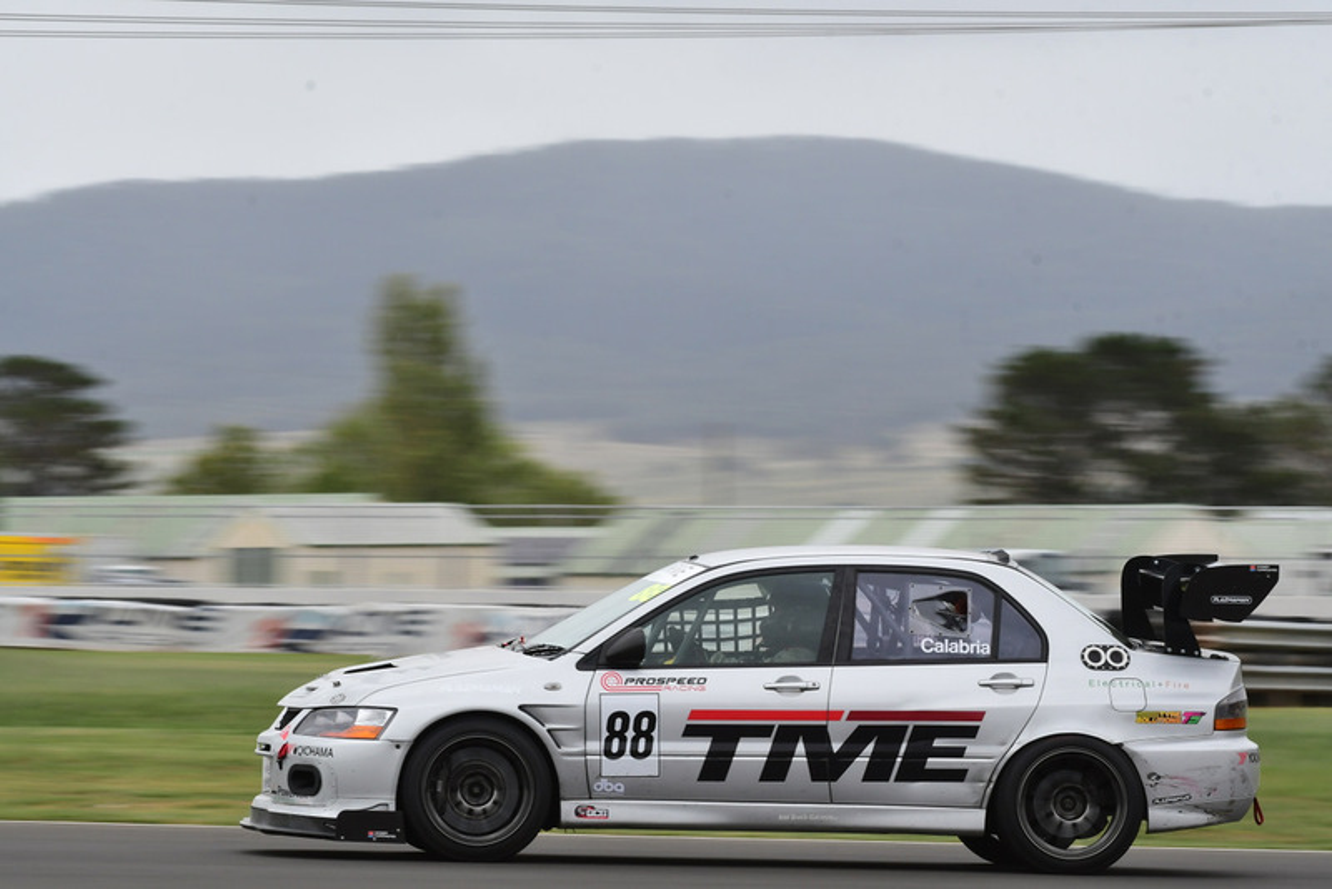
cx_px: 666
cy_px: 444
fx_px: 11103
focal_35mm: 300
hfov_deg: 6.9
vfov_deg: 4.6
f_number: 14
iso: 500
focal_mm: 200
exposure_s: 1/200
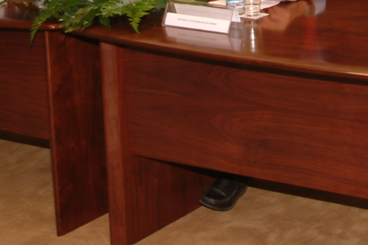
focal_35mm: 107
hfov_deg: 18.8
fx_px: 1094
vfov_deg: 12.3
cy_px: -109
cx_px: 314
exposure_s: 1/60
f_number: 4.8
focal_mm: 22
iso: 200
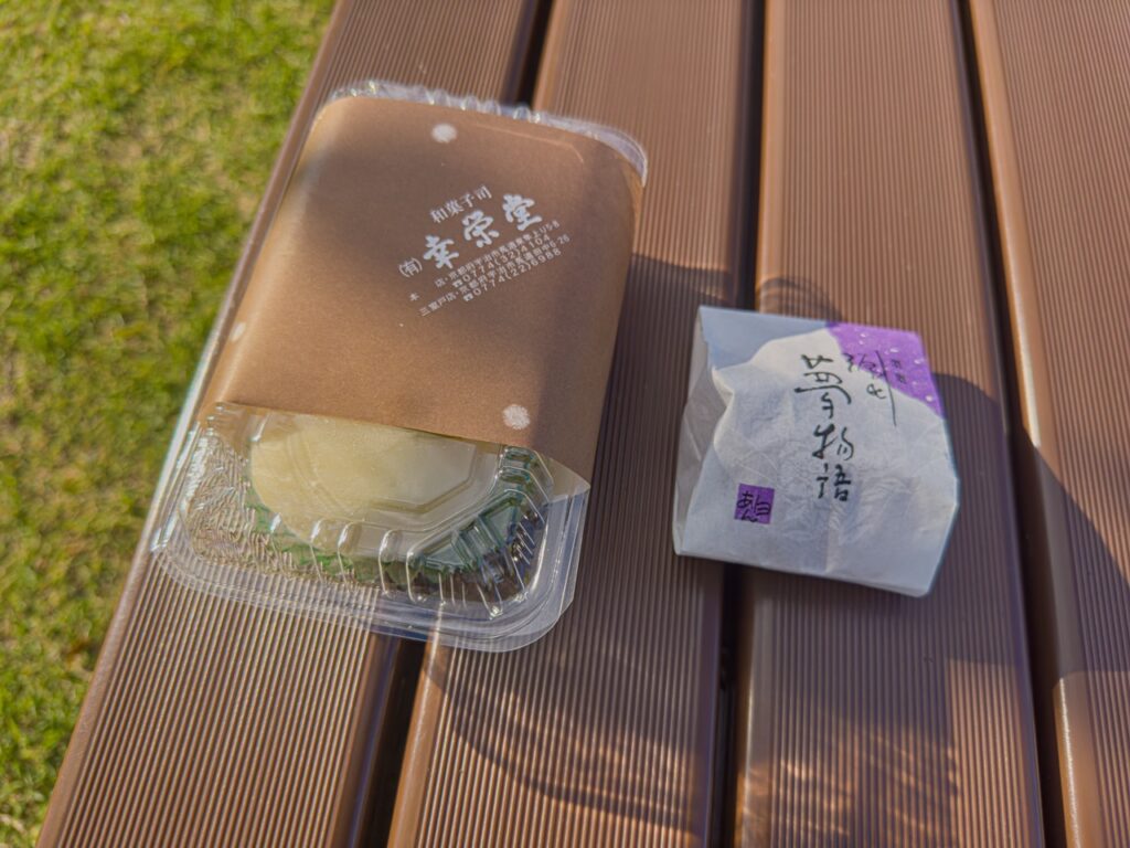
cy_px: 424
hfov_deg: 71.6
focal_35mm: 24
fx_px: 783
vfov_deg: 56.8
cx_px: 565
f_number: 1.8
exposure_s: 1/2700
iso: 100
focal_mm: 6.86
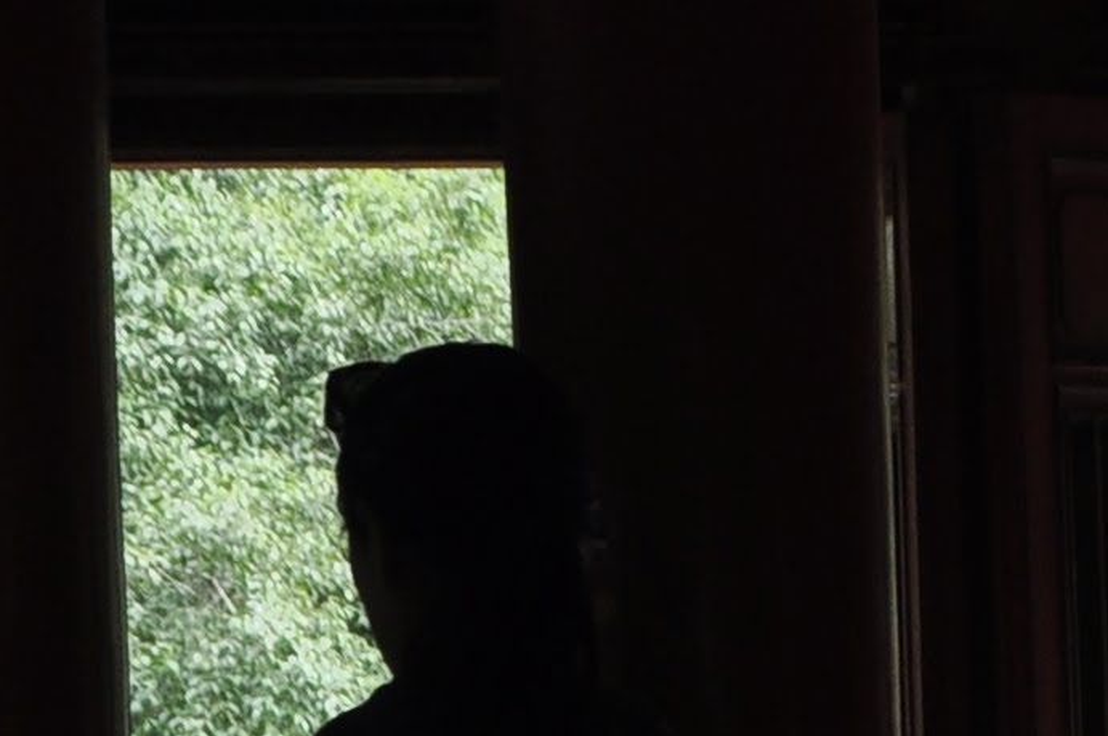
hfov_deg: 8.1
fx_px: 7439
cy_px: 1664
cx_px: 2271
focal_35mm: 242
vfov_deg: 5.5
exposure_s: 1/60
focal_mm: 26
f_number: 8
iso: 320
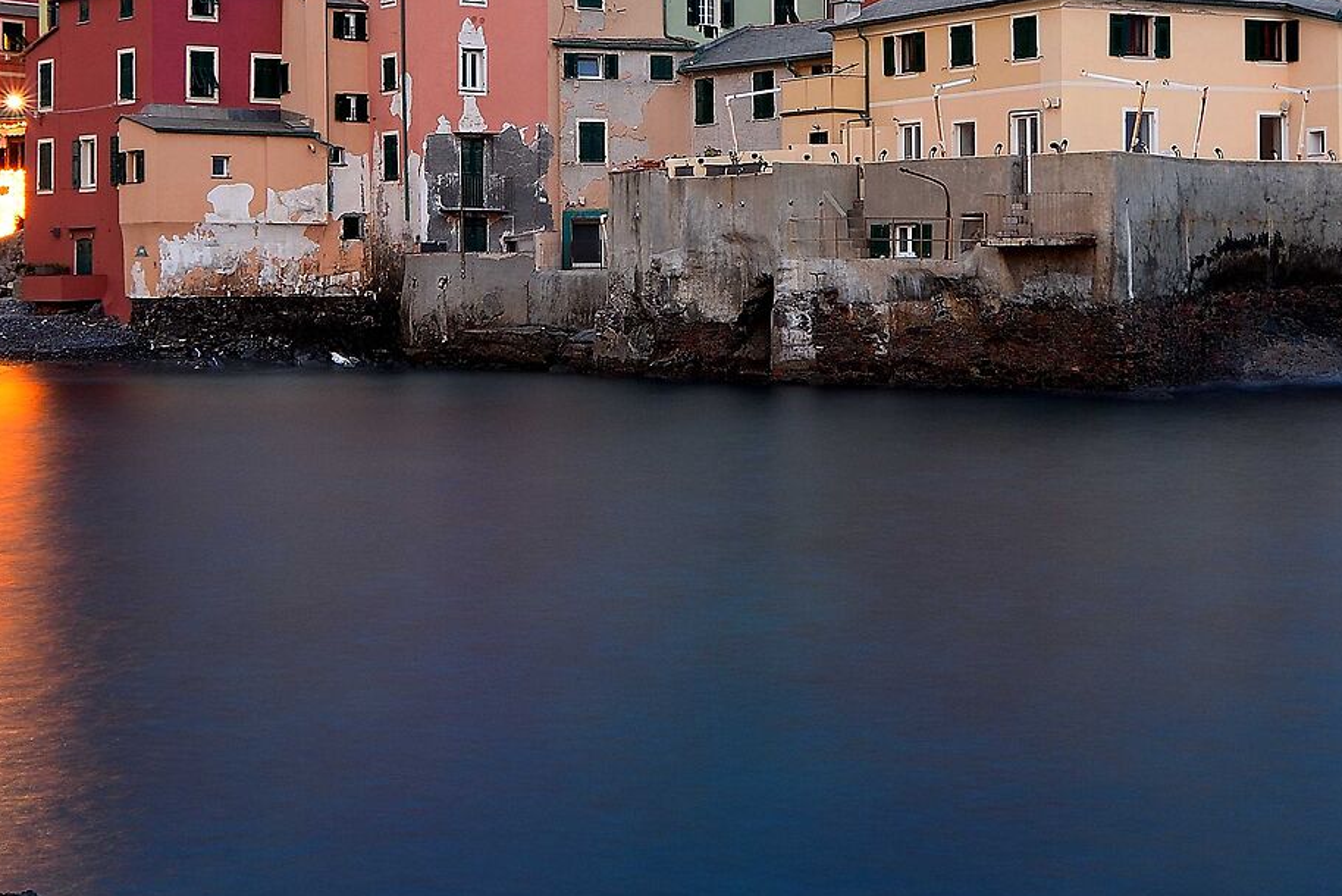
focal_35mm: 63
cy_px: 197
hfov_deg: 31.9
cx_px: 648
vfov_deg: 21.4
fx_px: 2349
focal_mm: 16
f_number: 11
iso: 100
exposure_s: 15
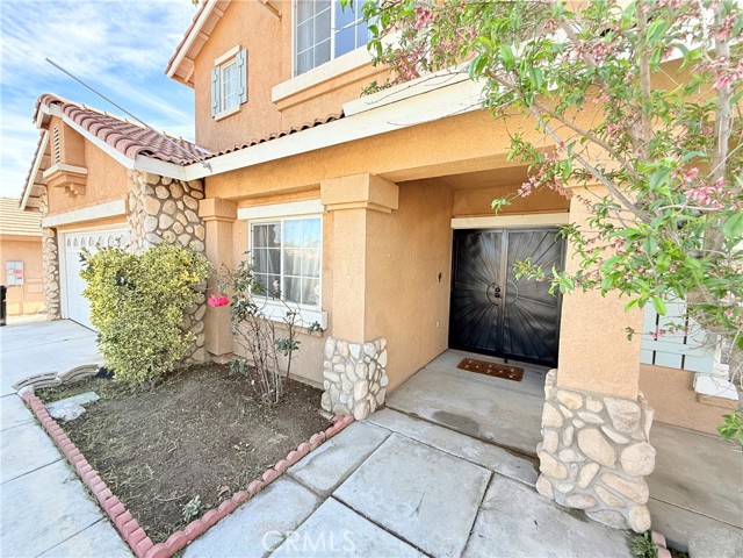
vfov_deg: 85.7
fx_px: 300
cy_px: 279
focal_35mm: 14
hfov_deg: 102.1
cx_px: 372
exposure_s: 1/228
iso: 50
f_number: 2.2
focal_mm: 2.22
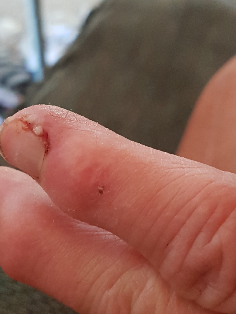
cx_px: 118
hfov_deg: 53.1
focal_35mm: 26
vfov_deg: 67.3
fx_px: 236
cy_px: 157
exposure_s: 1/40
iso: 200
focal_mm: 4.2
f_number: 1.7
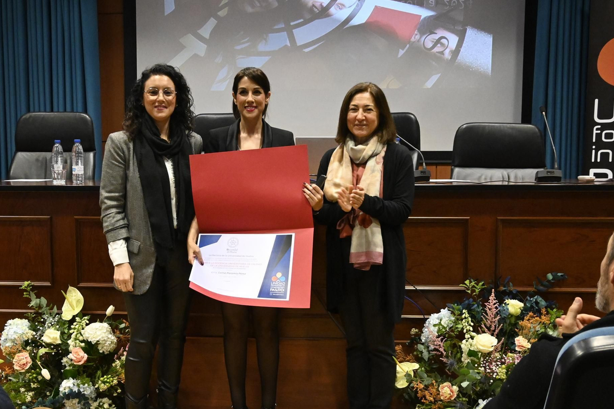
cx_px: 261
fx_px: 762
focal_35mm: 45
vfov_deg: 30.0
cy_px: 236
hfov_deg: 43.7
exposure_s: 1/125
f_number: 5
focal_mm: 21
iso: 5000
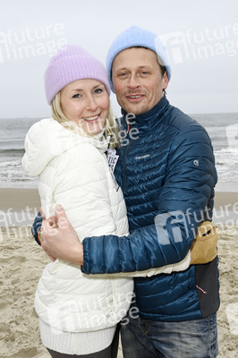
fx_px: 497
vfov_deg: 39.6
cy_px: 179
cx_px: 119
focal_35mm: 50
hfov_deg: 26.9
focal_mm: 50
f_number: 13
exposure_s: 1/250
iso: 1000
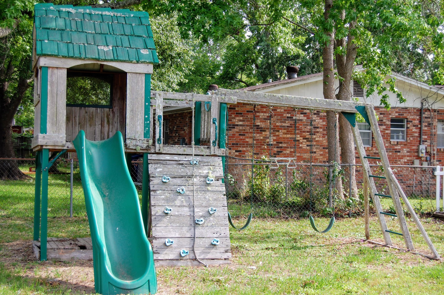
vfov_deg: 21.5
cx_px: 222
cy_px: 148
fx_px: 776
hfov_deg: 31.9
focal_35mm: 63
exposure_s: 1/200
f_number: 7.1
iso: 200
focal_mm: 42
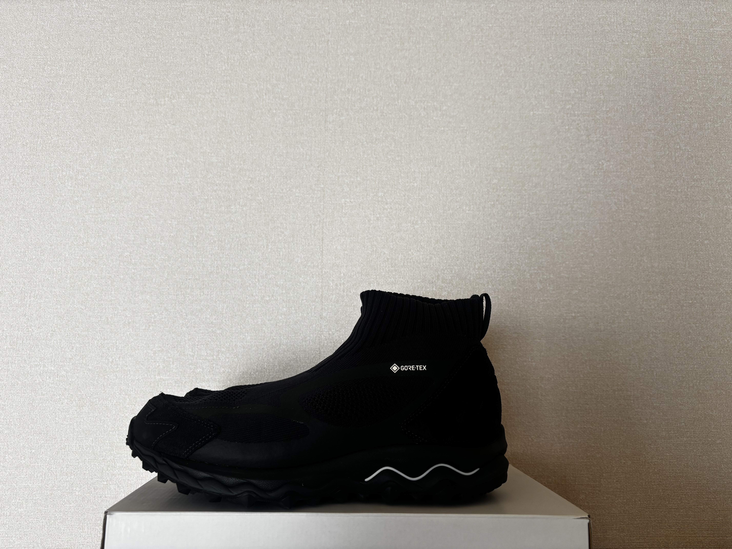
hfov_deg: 67.3
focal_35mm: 26
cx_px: 366
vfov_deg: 53.1
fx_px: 550
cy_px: 274
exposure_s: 1/121
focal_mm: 5.96
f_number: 1.6
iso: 40
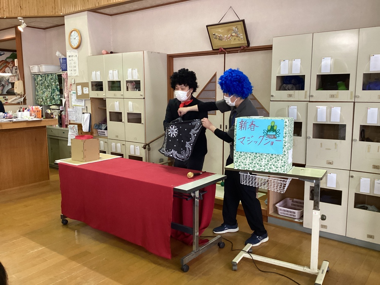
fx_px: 340
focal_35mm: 31
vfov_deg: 45.4
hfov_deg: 58.4
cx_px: 190
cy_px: 142
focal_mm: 3.3
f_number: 2.4
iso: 250
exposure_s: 1/50
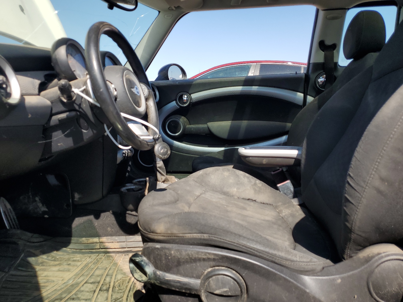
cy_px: 151
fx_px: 303
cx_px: 202
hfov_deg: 67.3
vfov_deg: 53.1
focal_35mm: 26
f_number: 1.5
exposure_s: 1/1667
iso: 50
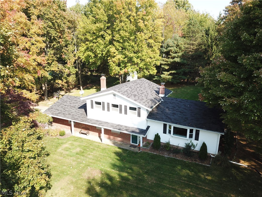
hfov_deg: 67.3
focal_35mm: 26
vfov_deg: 53.1
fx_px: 197
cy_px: 98
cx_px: 131
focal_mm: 4.73
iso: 100
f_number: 2.2
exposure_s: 1/371
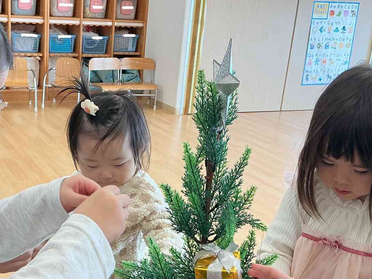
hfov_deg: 35.7
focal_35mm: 53
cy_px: 197
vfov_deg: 27.3
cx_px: 113
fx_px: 570
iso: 32
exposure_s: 1/120
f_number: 1.8
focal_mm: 3
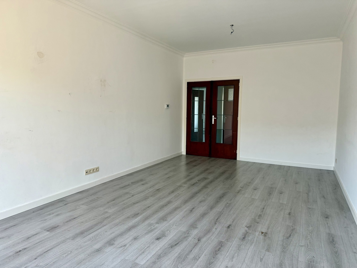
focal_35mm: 24
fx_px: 248
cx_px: 178
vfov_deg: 56.8
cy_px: 134
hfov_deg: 71.6
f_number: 1.78
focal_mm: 6.76
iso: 125
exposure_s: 1/121
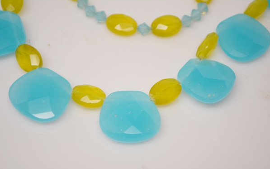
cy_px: 88
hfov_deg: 24.5
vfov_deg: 15.4
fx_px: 622
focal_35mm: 85
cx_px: 135
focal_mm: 55
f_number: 5.6
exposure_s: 1/100
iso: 400
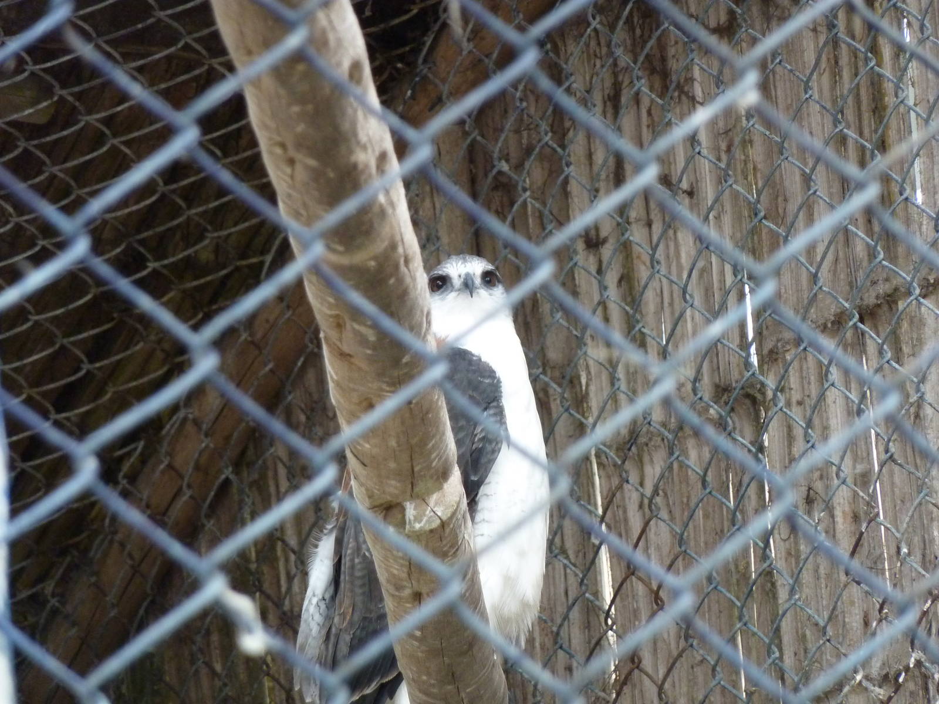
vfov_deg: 5.0
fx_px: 8138
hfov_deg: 6.6
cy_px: 352
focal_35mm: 300
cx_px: 470
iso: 400
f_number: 4.9
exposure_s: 1/100
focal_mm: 49.2
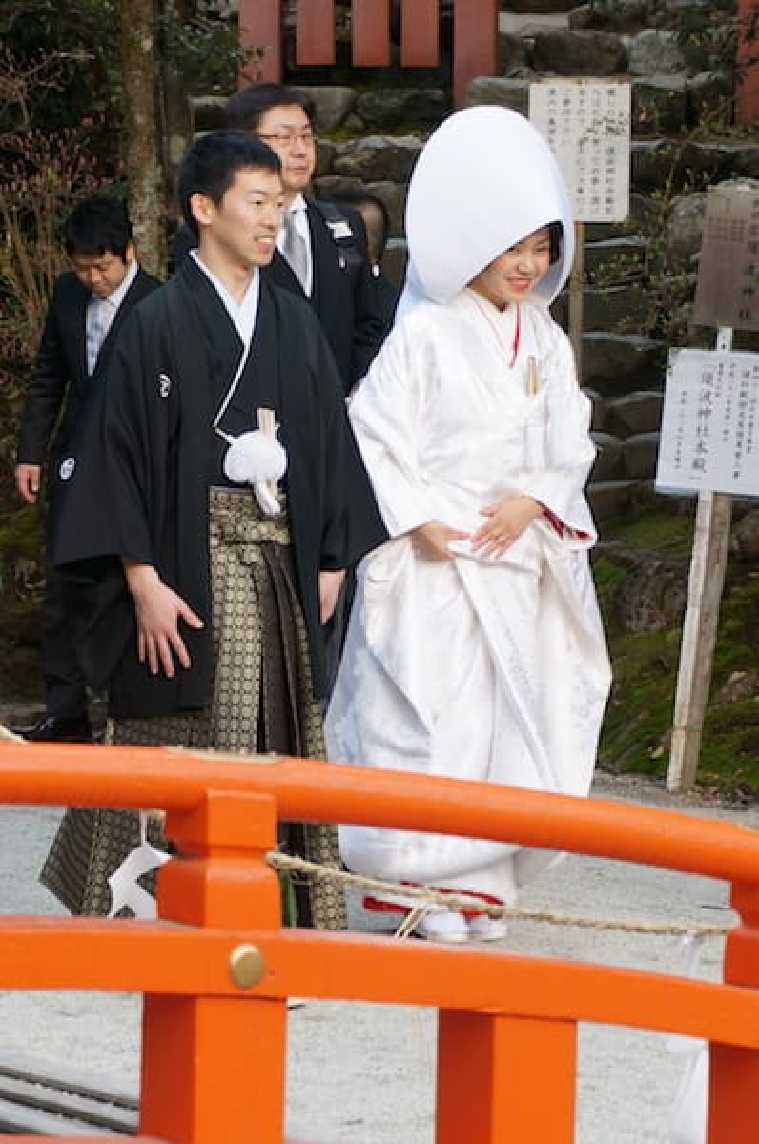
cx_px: 380
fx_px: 2380
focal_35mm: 75
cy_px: 572
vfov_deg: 27.0
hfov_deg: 18.1
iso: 200
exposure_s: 1/80
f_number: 5.6
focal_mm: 50
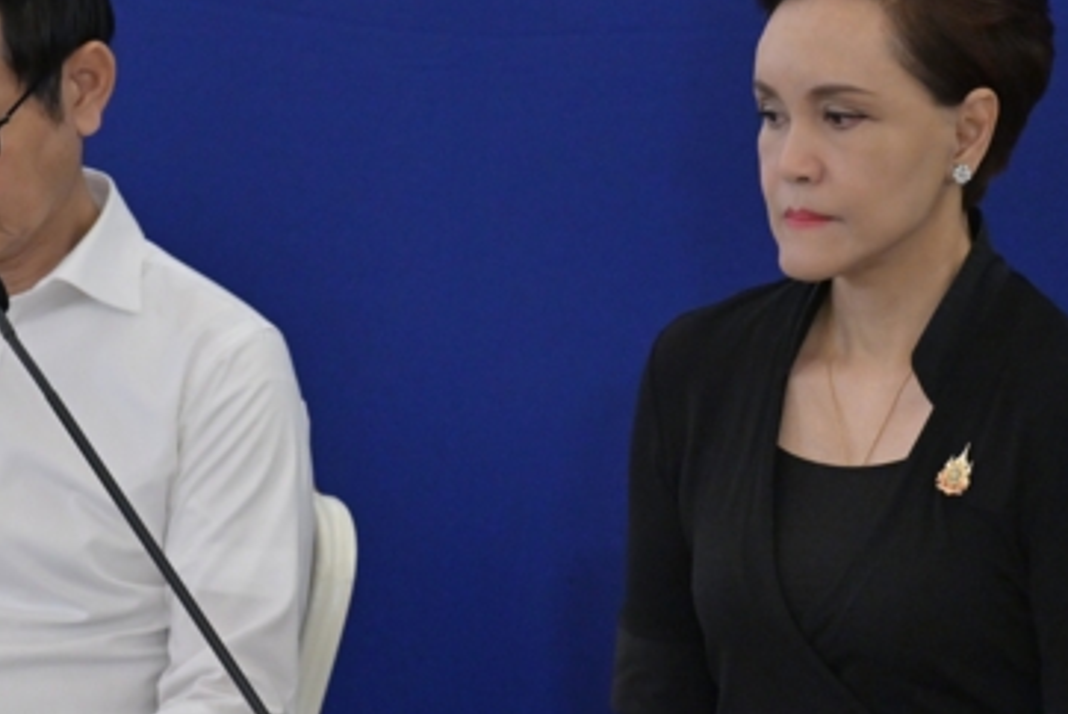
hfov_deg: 3.9
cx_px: 410
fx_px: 15735
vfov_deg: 2.6
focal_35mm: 530
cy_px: 417
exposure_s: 1/200
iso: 2000
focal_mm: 200
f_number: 2.8
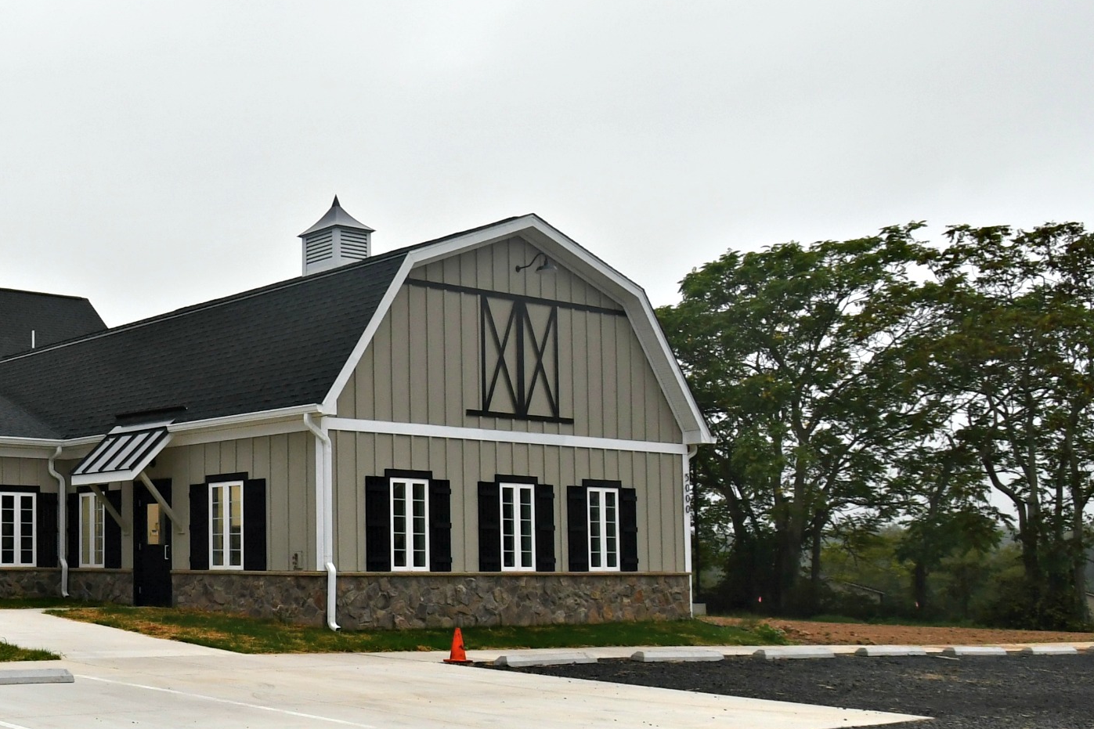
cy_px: 491
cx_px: -68
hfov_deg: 41.8
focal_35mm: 38
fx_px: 1155
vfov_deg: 34.7
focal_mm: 11
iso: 400
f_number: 5.6
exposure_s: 1/250
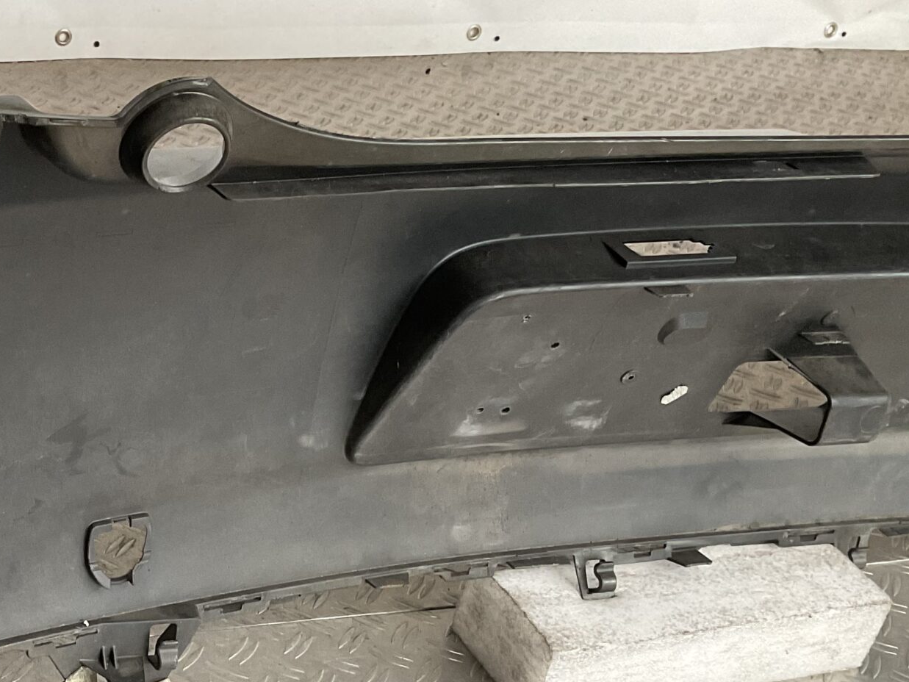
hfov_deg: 30.9
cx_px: 118
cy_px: 553
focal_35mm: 60
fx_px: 1576
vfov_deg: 24.0
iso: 125
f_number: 1.8
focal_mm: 3
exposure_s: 1/50
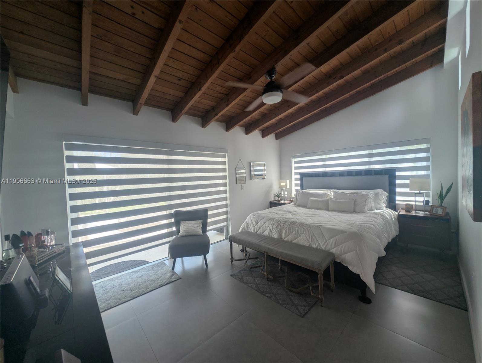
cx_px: 241
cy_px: 182
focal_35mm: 12
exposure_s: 1/78.2
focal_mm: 2.23
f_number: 1.95
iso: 37
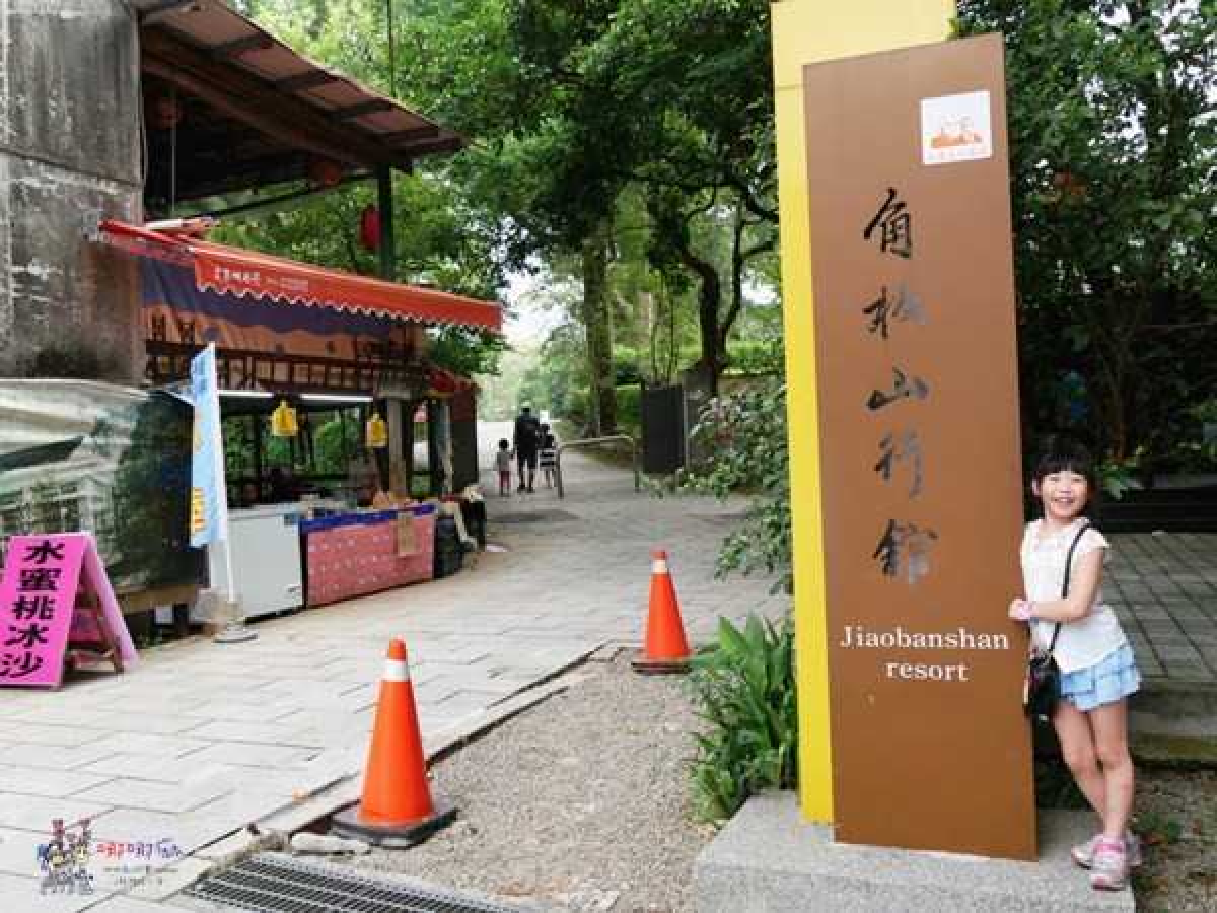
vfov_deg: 46.8
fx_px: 1055
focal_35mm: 30
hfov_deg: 60.0
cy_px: 456
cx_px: 608
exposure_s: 1/125
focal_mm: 15
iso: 640
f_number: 5.6
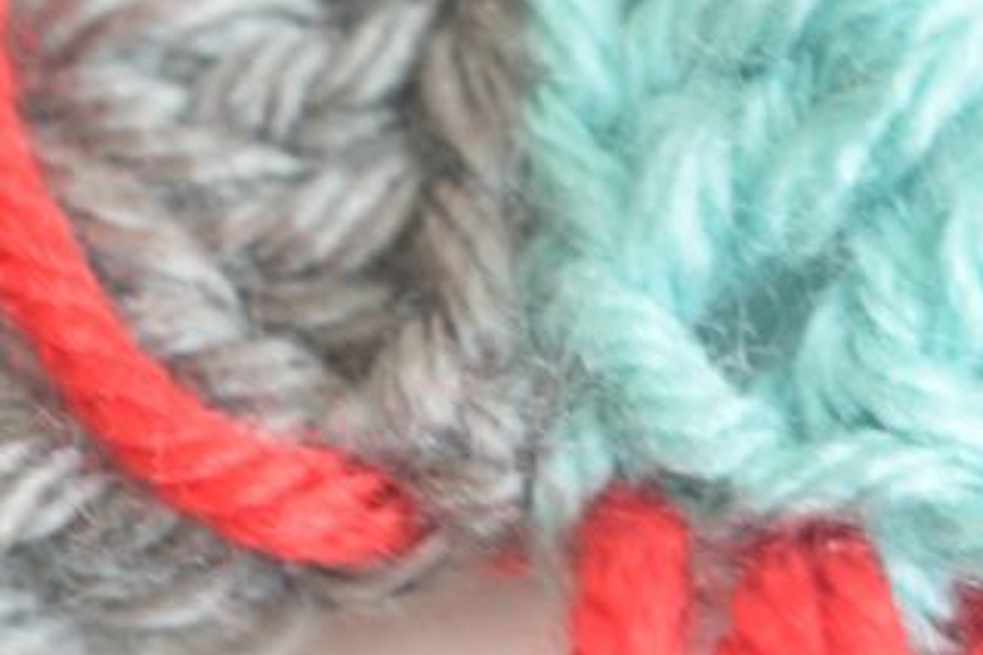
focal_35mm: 266
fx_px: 7252
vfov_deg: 5.2
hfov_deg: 7.8
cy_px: 644
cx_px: 594
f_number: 5.6
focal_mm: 55
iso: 400
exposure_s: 1/10
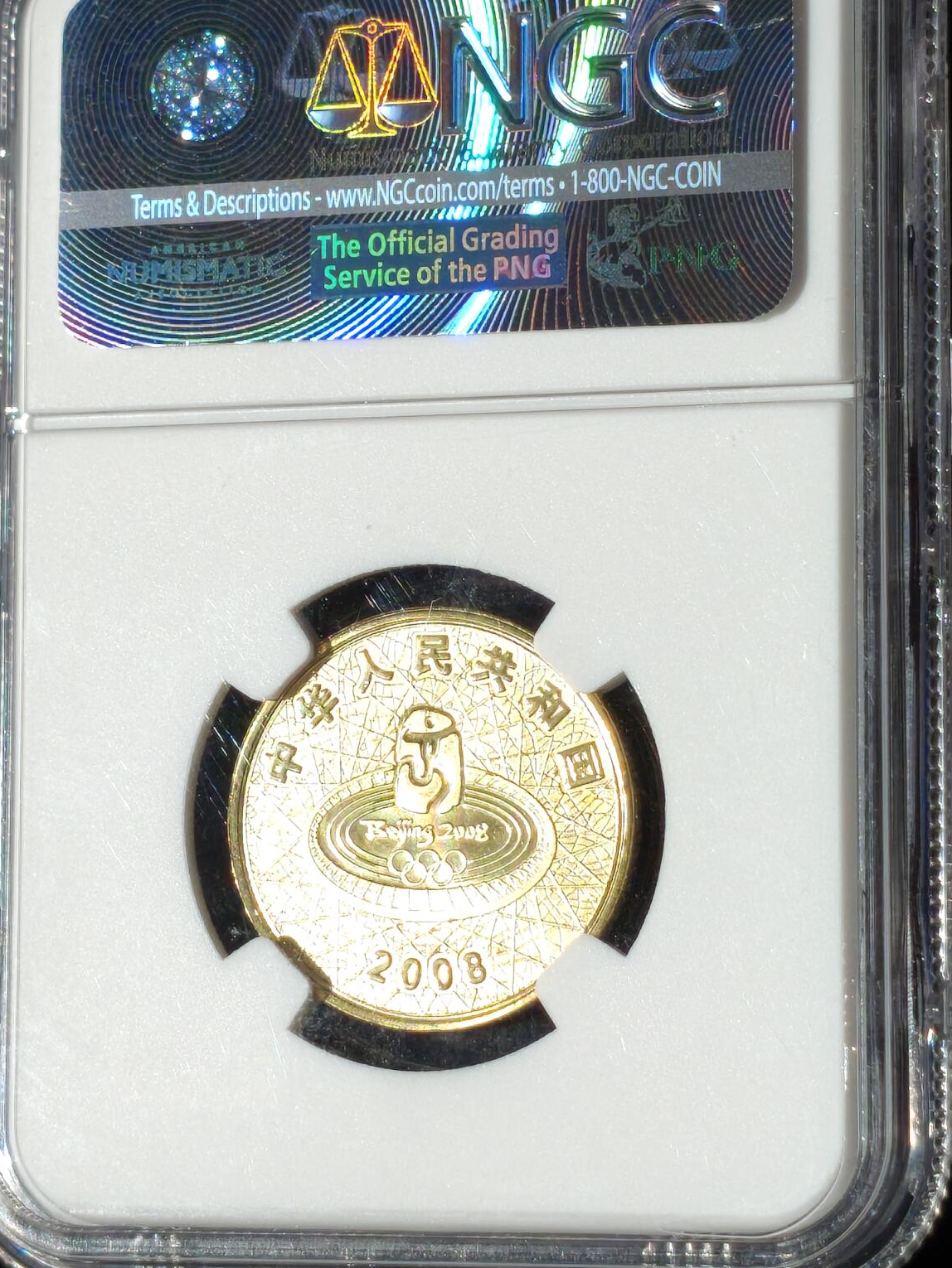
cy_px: 564
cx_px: 417
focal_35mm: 120
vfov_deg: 16.4
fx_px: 4399
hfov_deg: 12.3
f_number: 1.5
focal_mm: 4.94
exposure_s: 1/7892
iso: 50
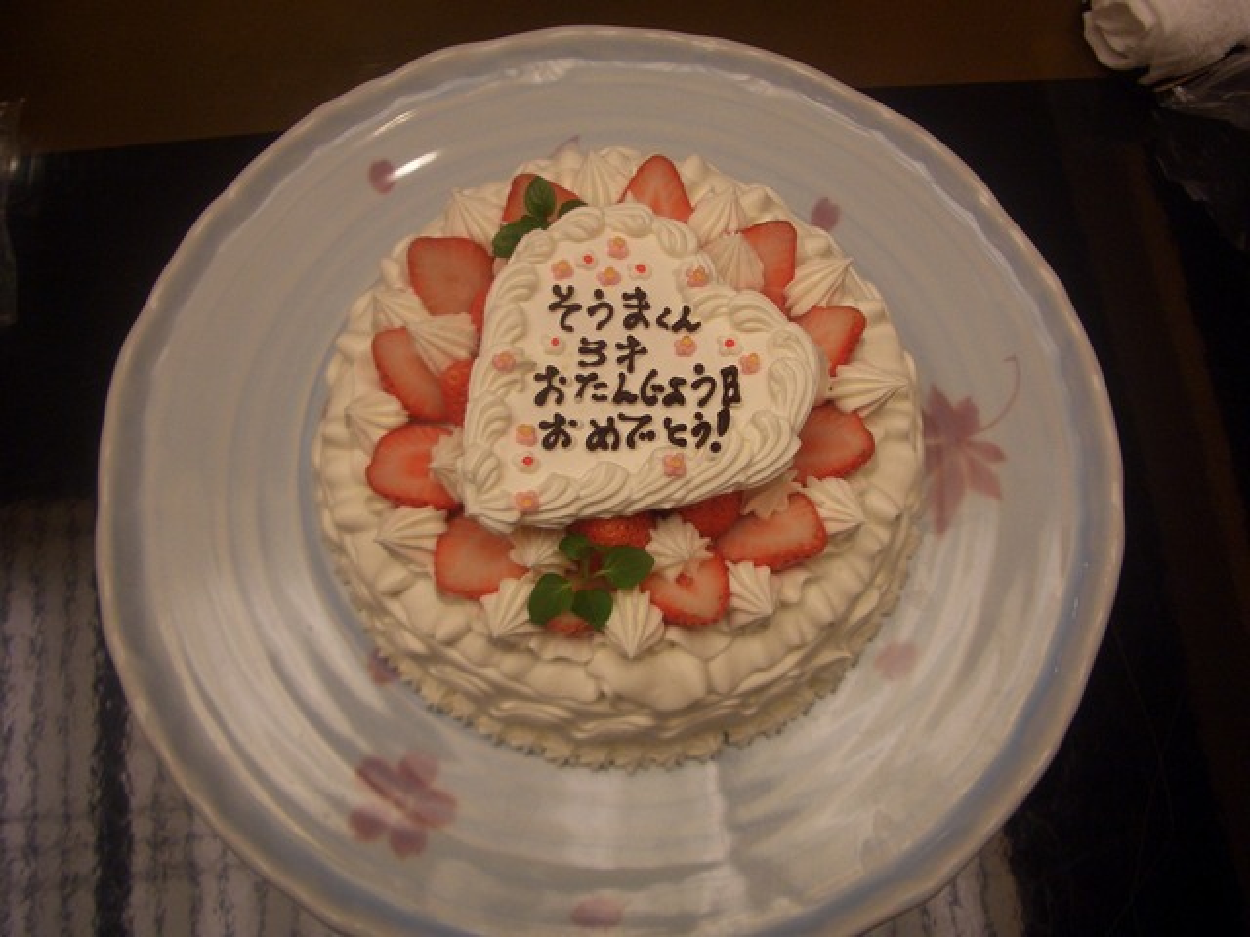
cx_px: 625
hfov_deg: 52.6
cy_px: 468
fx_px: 1264
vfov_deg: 40.7
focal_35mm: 35
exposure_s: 1/80
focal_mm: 5.8
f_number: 2.6
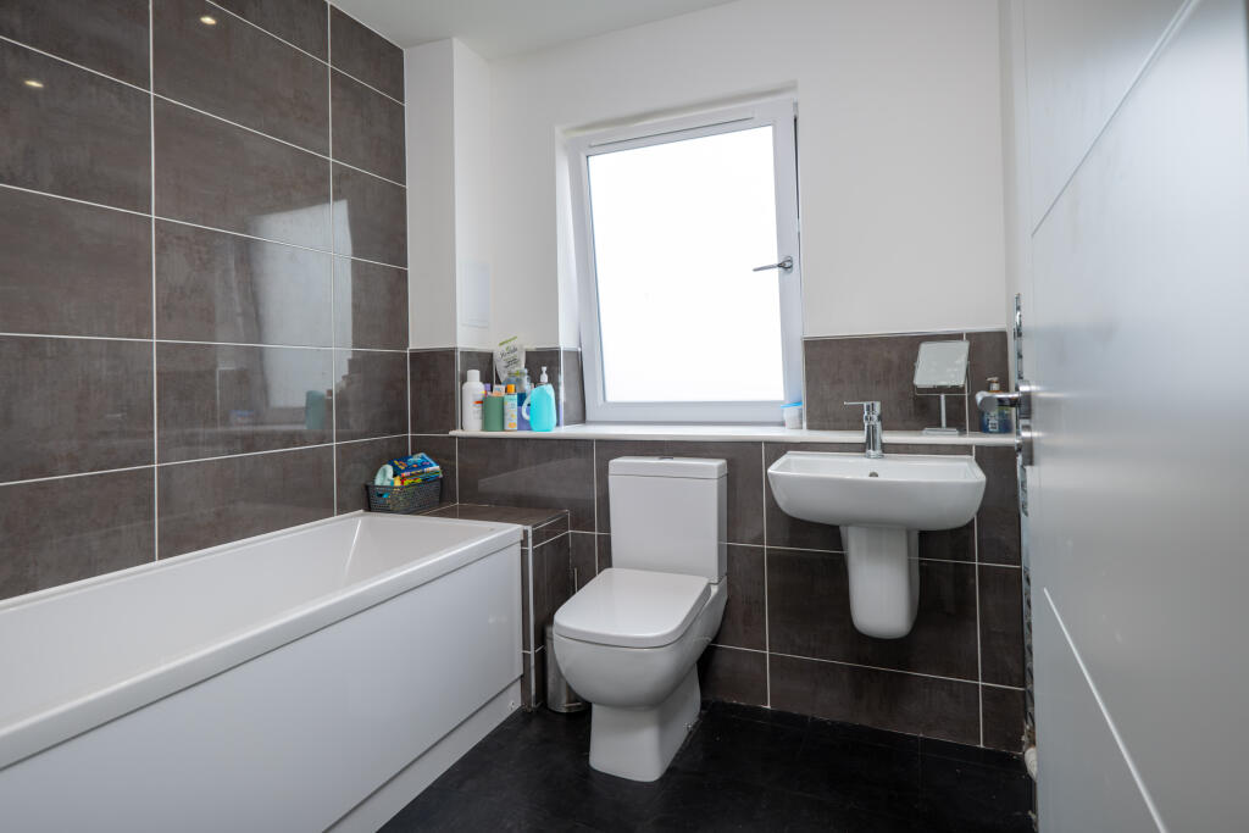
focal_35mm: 17
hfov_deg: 93.3
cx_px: 624
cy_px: 416
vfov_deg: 70.5
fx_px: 590
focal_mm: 11.5
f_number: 4
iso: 400
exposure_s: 1/250
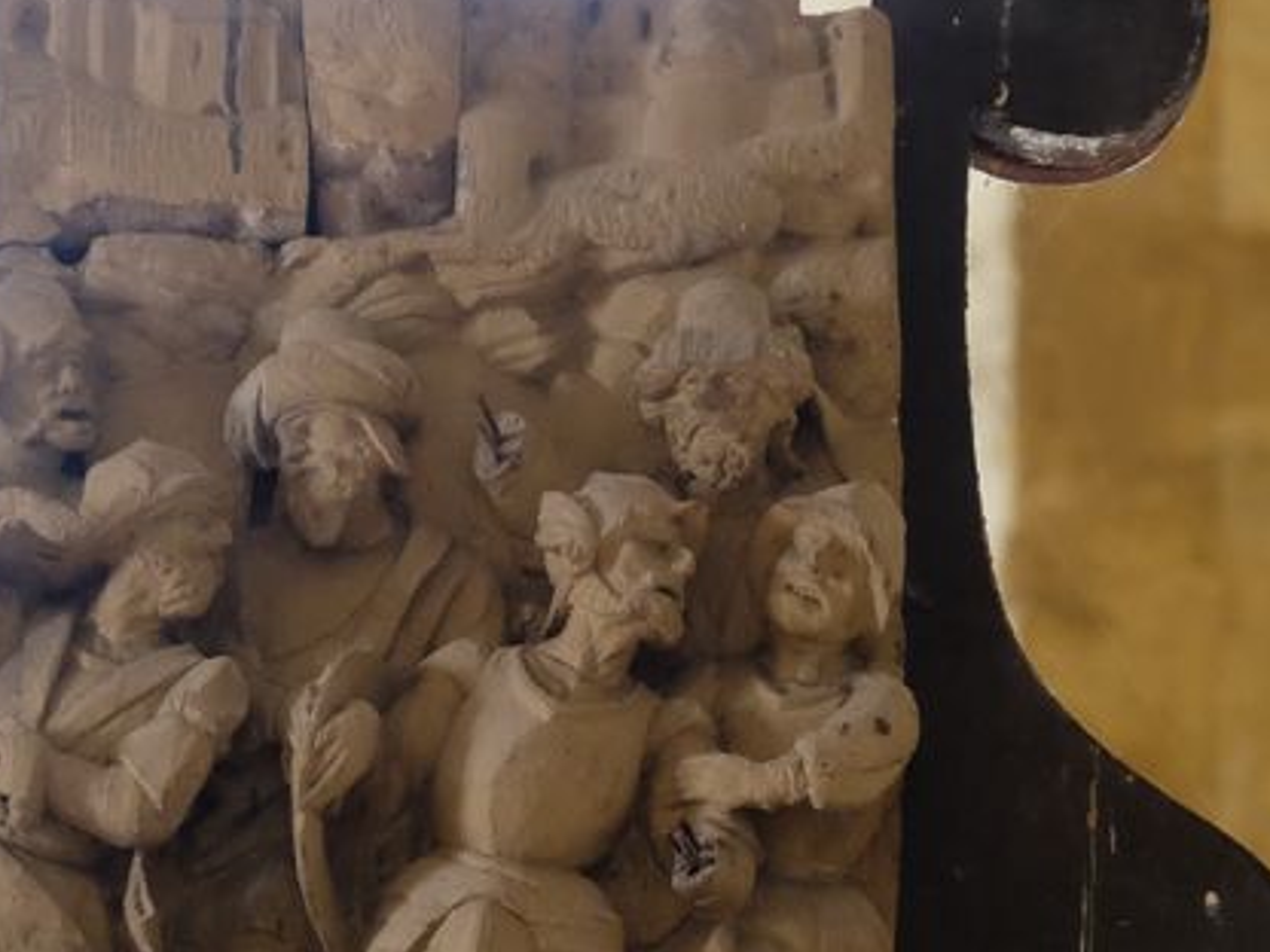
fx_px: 16400
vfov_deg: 3.3
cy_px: 705
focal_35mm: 447
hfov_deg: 4.4
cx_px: 247
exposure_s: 1/40
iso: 3200
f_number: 5.6
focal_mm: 122.6
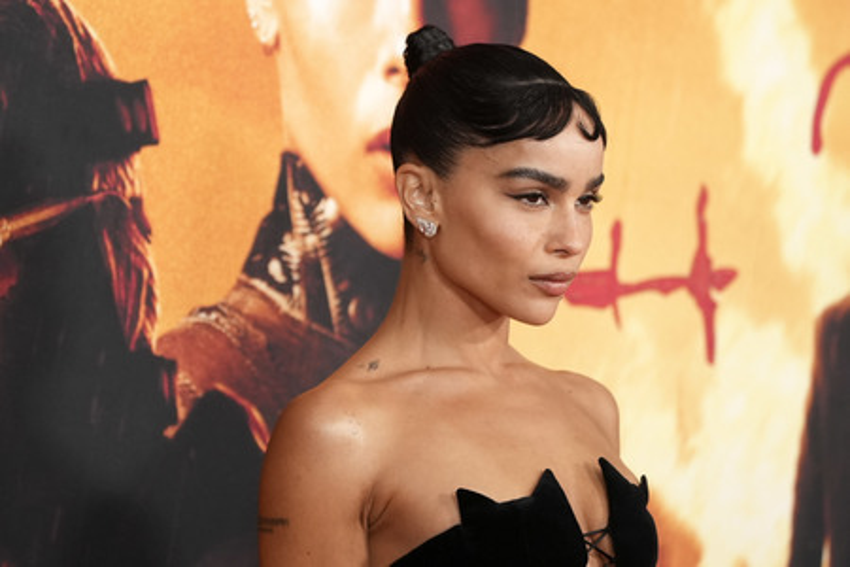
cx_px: 425
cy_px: 284
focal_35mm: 244
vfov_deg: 5.6
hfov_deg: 8.4
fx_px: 5761
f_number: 5.6
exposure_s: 1/500
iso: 5000
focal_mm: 244
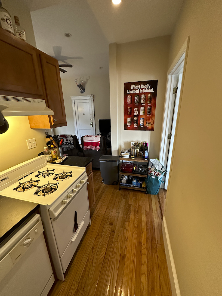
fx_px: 120
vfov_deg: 102.1
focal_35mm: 14
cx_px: 111
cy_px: 148
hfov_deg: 85.7
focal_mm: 2.22
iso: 500
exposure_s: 1/60
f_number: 2.2
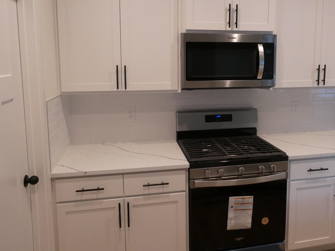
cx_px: 193
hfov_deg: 59.7
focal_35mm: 30
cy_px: 96
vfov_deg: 46.4
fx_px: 290
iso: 400
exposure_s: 1/60
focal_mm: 4.3
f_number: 3.3
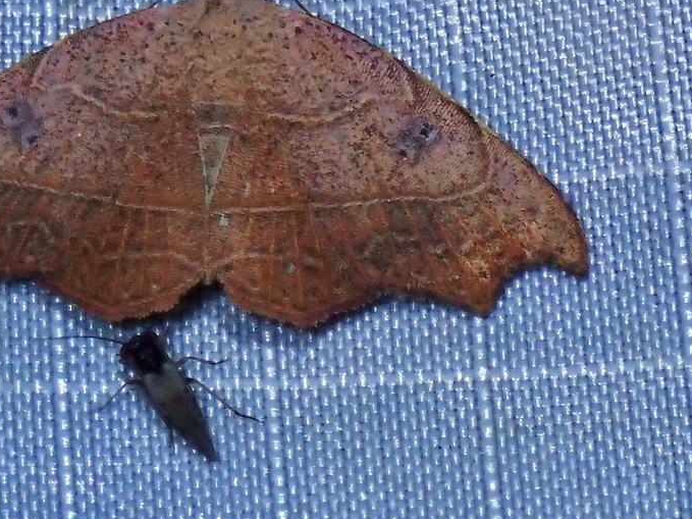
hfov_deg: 11.8
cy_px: 136
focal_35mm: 168
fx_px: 3358
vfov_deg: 8.8
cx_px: 227
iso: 200
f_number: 18
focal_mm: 18
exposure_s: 1/400
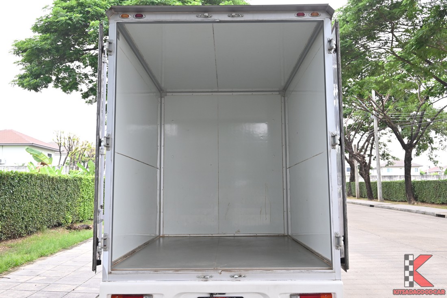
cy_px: 149
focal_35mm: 32
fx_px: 397
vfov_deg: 41.1
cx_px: 224
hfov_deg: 58.7
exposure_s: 1/350
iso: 1100
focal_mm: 32
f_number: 6.7
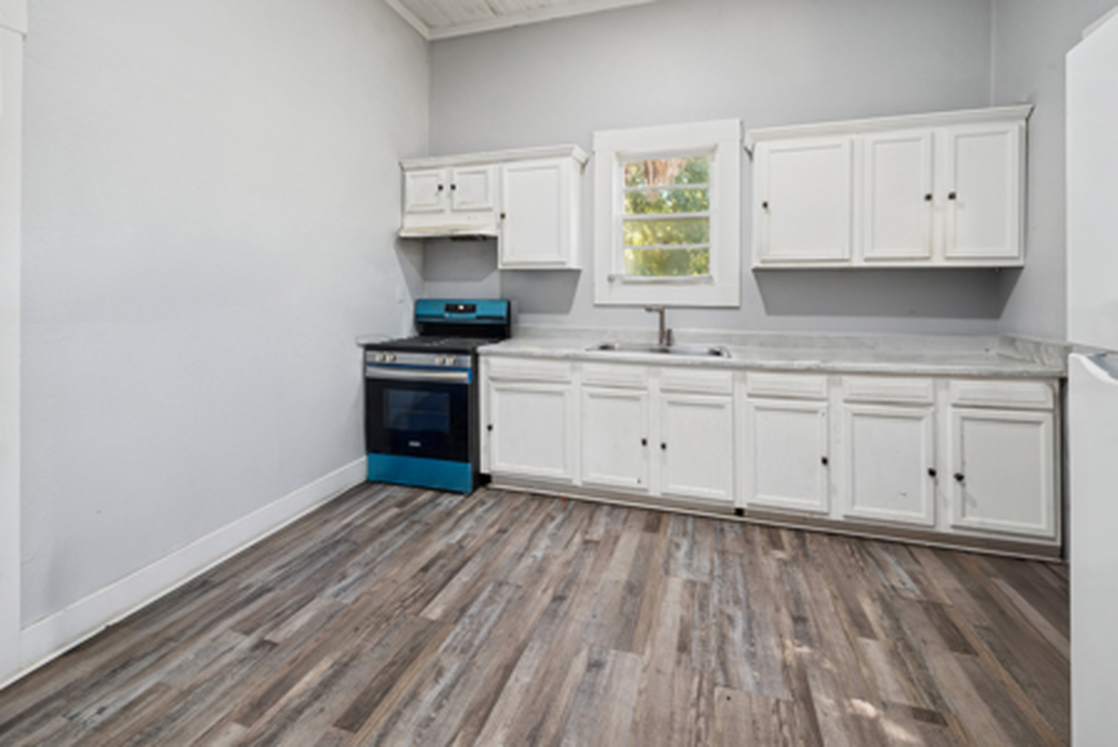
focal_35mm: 14
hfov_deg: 104.2
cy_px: 374
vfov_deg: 81.3
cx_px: 559
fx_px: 435
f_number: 9
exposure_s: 1/15
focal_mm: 14
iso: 400
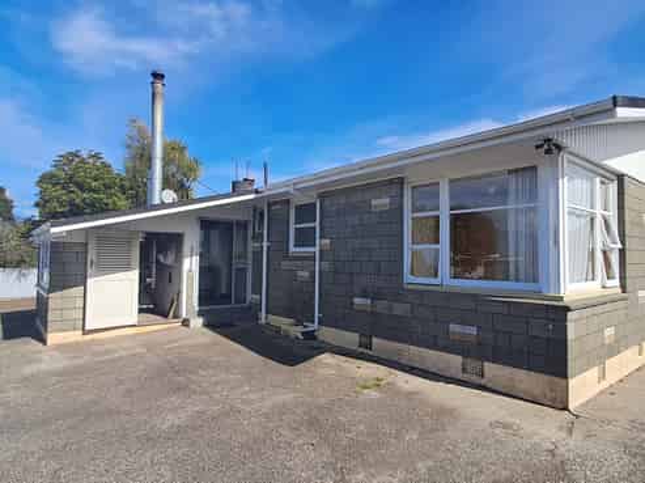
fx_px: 298
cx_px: 322
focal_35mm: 16
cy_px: 242
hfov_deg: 94.5
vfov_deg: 78.0
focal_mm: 1.64
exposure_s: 1/1587
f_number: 2.2
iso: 40
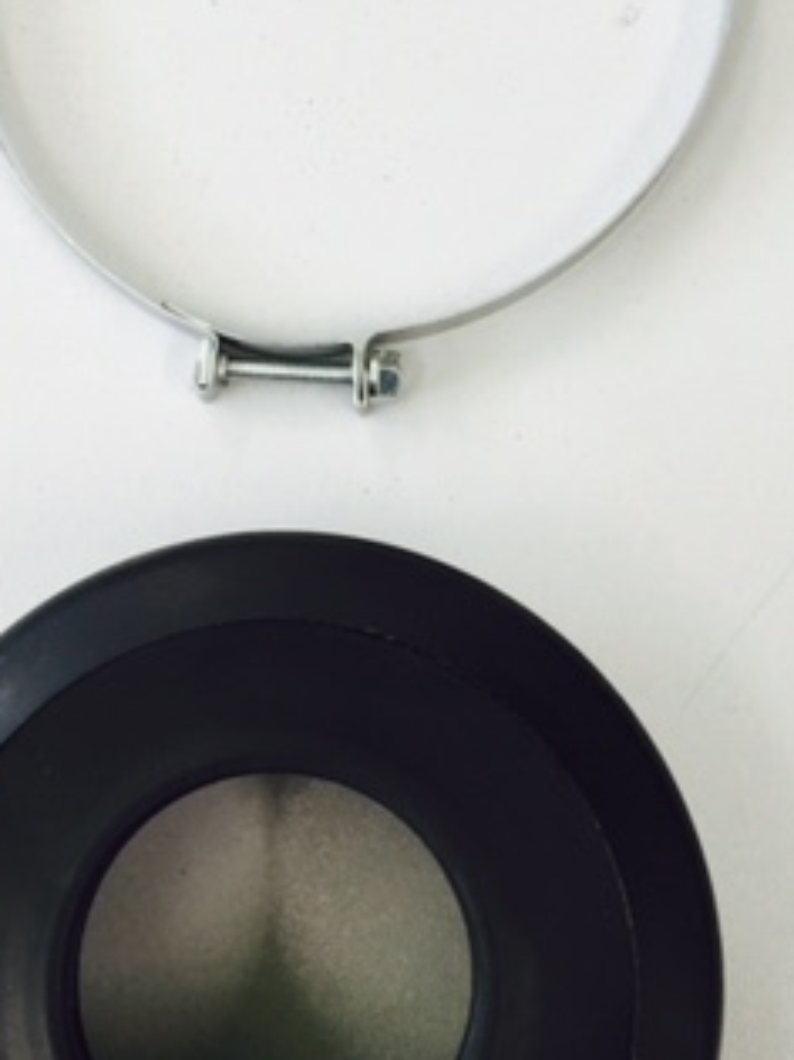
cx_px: 330
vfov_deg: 32.7
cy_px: 474
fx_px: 1806
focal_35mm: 59
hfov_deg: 24.8
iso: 50
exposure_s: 1/33
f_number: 2.2
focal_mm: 4.15
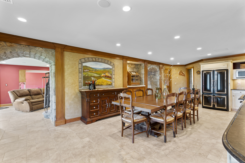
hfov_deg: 96.7
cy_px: 82
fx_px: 109
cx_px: 122
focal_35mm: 16
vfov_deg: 73.7
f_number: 9
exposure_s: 6
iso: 200
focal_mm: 16
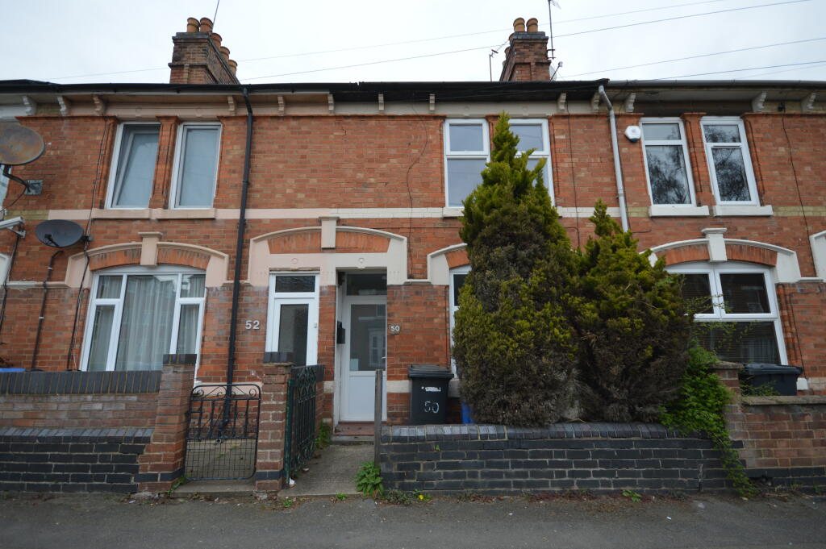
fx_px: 378
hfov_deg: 95.0
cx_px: 413
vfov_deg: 72.0
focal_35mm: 16
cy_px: 274
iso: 100
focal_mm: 11
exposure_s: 1/125
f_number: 5.6
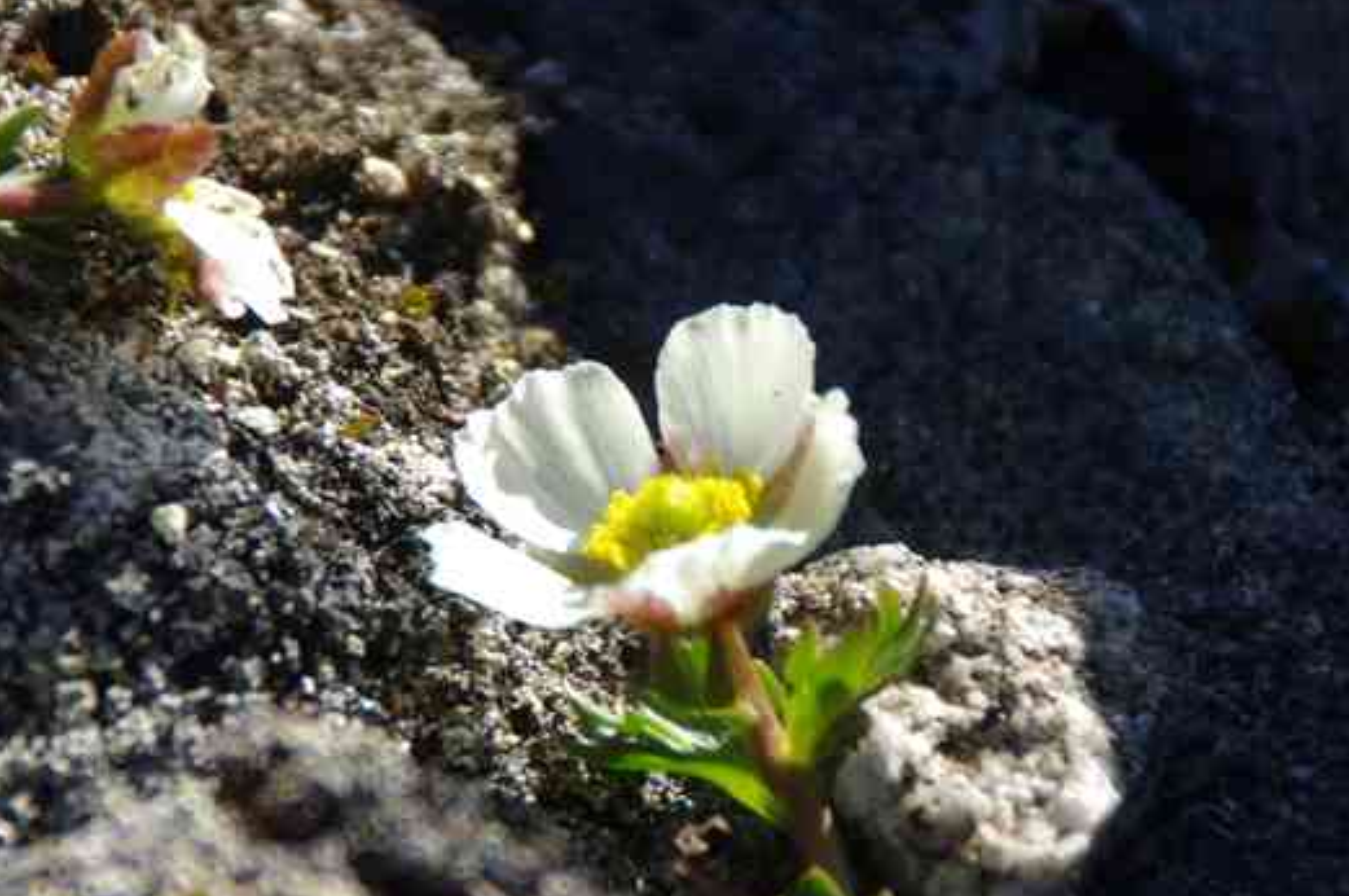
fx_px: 26983
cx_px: 663
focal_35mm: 721
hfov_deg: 2.9
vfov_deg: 1.9
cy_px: 458
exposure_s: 1/180
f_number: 6.3
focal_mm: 250
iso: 100
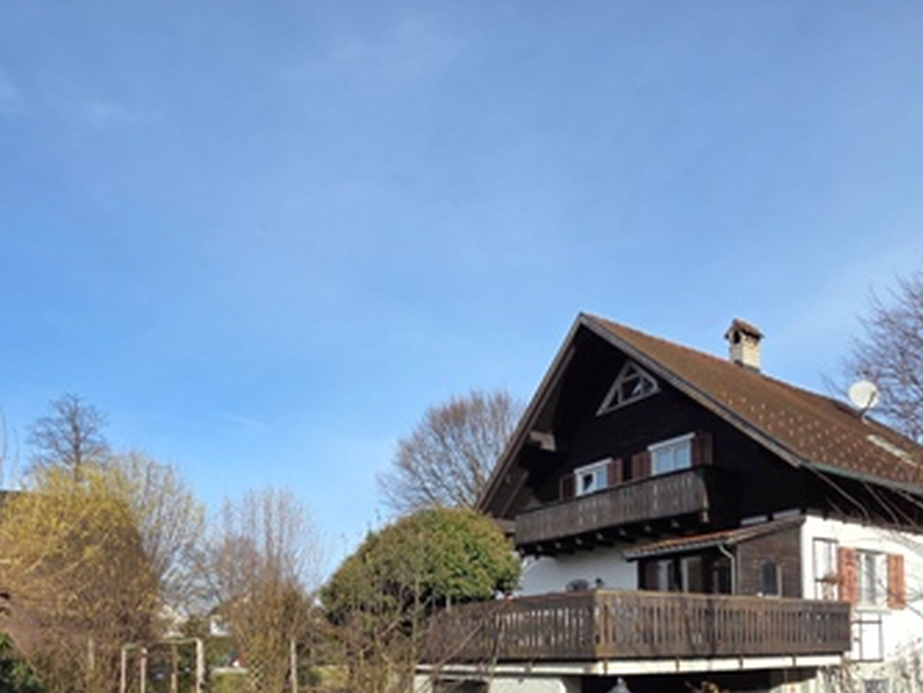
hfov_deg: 69.3
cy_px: 629
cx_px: 485
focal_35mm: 25
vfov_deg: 48.8
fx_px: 667
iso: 50
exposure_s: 1/1533
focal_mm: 2.2
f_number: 2.2
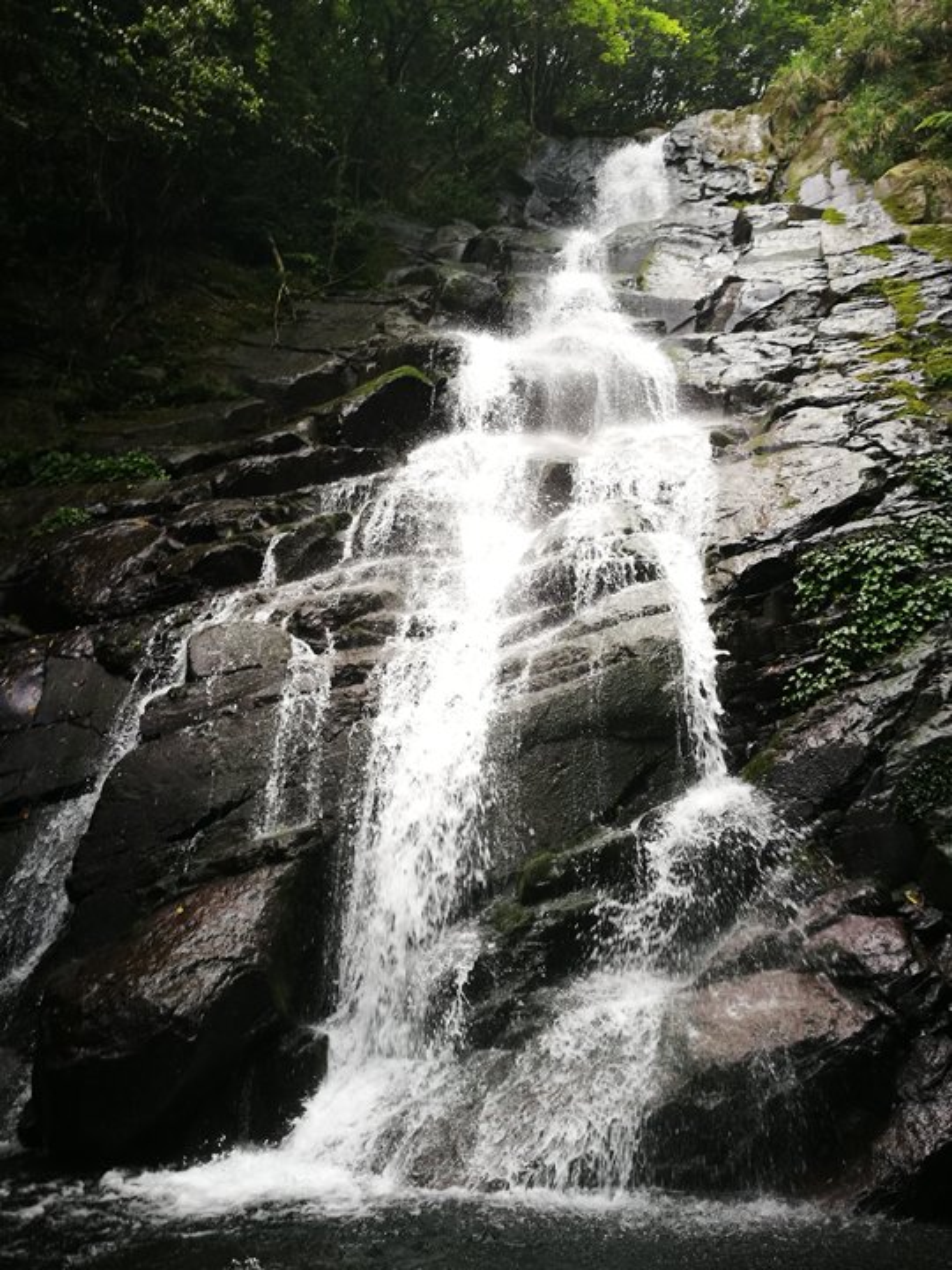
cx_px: 476
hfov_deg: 51.4
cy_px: 635
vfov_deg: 65.3
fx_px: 990
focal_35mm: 27
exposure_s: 1/120
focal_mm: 4.5
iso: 64
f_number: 2.2
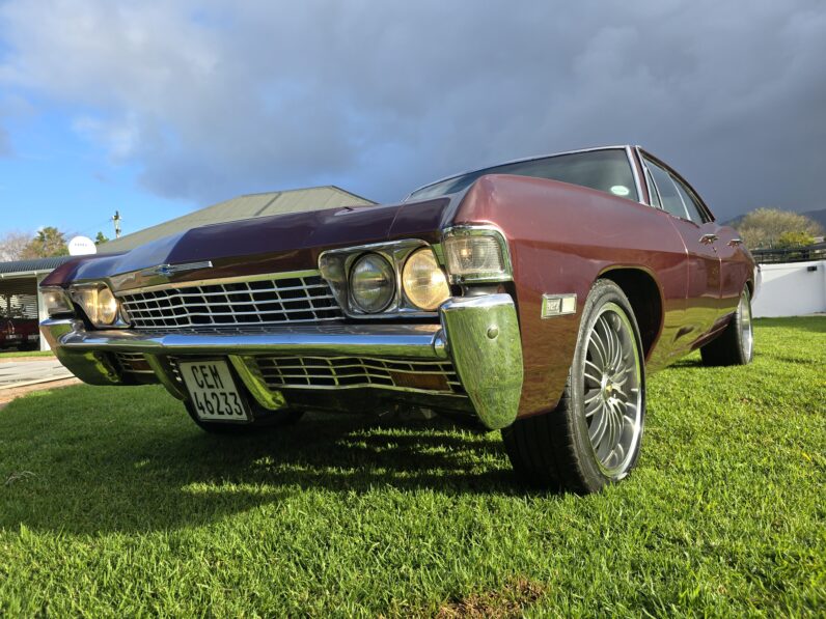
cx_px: 413
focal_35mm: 23
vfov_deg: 58.9
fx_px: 549
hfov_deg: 73.9
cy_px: 310
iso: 12
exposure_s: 1/304
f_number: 1.7
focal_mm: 6.3
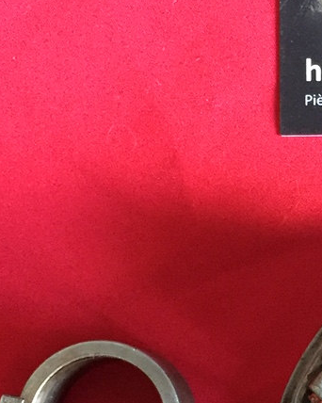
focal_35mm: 108
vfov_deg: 17.7
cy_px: 285
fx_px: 1287
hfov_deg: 13.8
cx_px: 396
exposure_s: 1/25
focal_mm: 4.15
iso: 250
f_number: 2.2
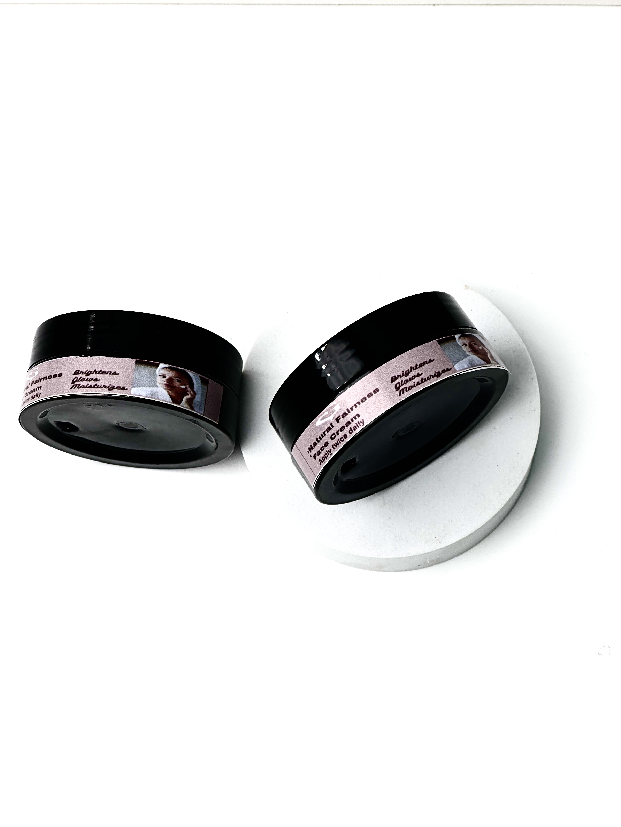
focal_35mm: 77
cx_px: 310
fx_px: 1842
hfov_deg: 19.1
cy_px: 414
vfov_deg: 25.3
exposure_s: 1/100
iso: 50
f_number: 2.8
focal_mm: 9
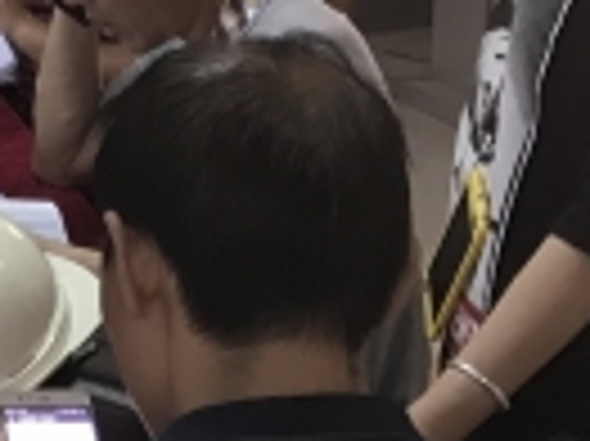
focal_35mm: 133
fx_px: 2265
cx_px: -486
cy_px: -27
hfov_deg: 13.3
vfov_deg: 11.0
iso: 64
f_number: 1.8
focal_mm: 3.99
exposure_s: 1/17
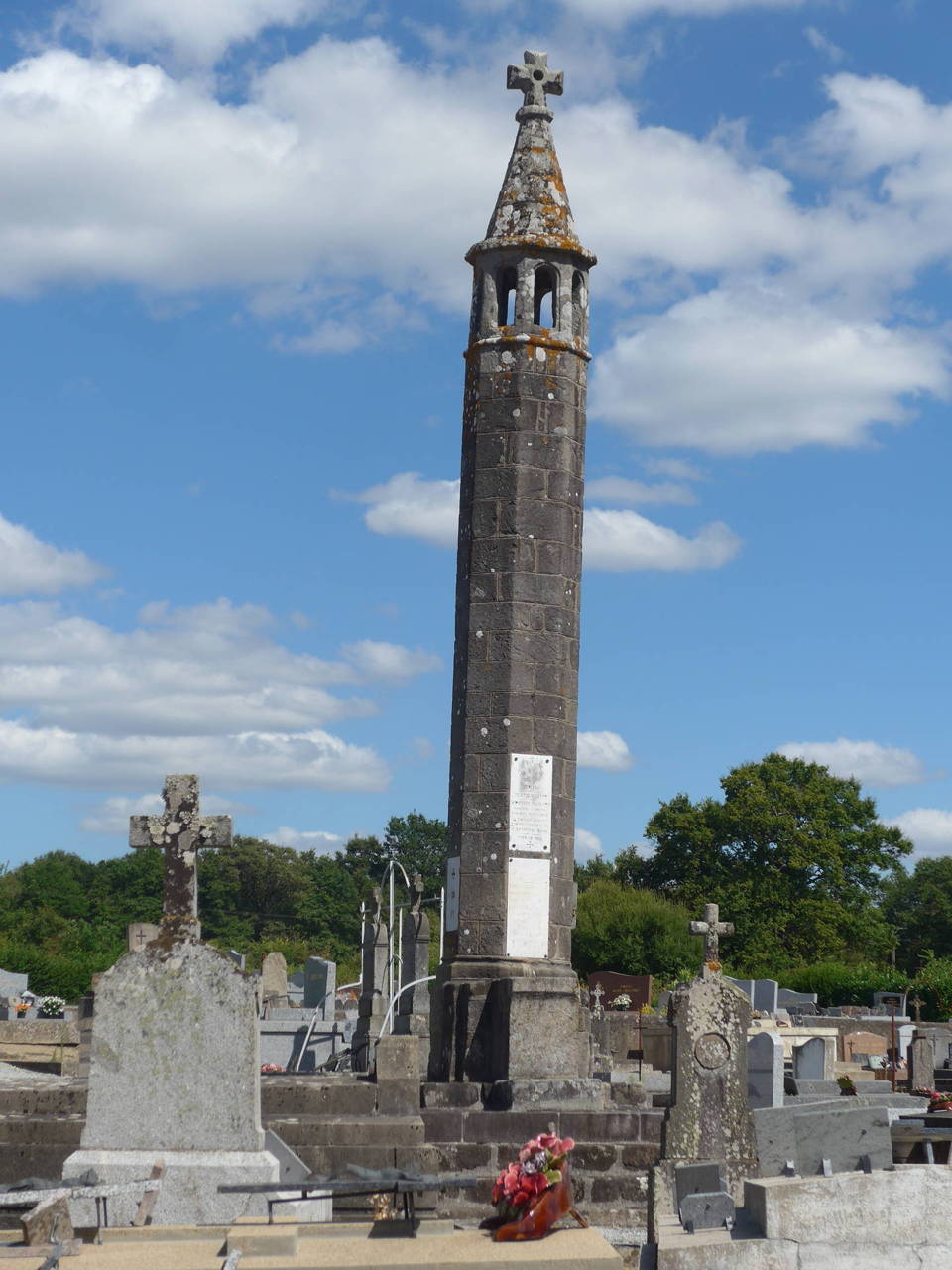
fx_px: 2714
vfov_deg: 26.3
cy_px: 635
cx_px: 476
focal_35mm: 74
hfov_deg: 19.9
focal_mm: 15
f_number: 4.2
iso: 80
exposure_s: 1/1000
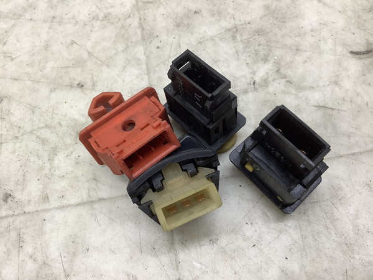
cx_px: 186
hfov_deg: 58.4
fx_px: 334
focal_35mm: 31
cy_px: 140
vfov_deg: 45.4
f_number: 2.4
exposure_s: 1/60
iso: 100
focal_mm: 3.3
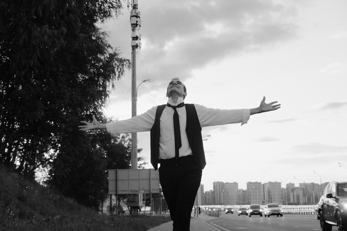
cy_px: 116
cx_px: 174
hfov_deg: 37.5
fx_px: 511
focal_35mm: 53
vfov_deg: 25.5
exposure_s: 1/320
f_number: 5
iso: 800
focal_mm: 35
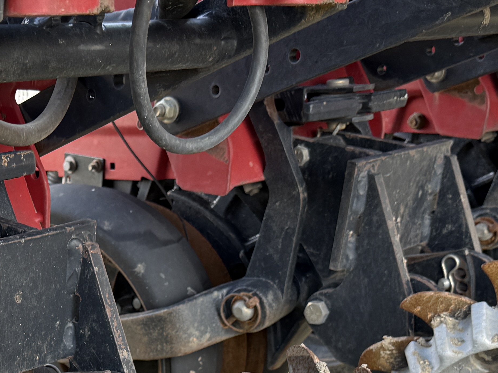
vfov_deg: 18.7
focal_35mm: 74
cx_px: -9
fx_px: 1064
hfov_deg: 25.0
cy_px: 455
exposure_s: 1/121
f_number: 1.78
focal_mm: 6.76
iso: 64
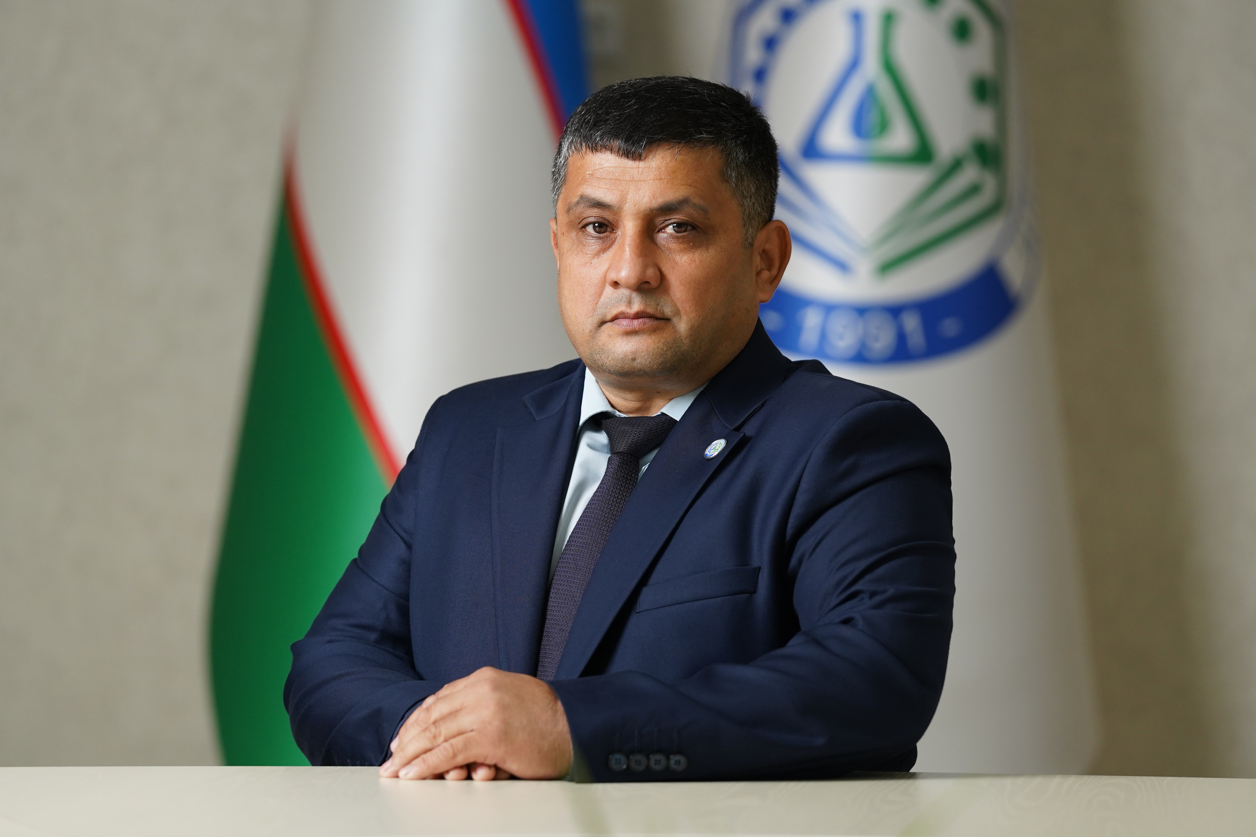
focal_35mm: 164
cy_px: 418
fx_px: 5721
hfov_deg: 12.5
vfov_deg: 8.4
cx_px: 628
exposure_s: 1/160
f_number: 4
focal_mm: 164
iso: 1600
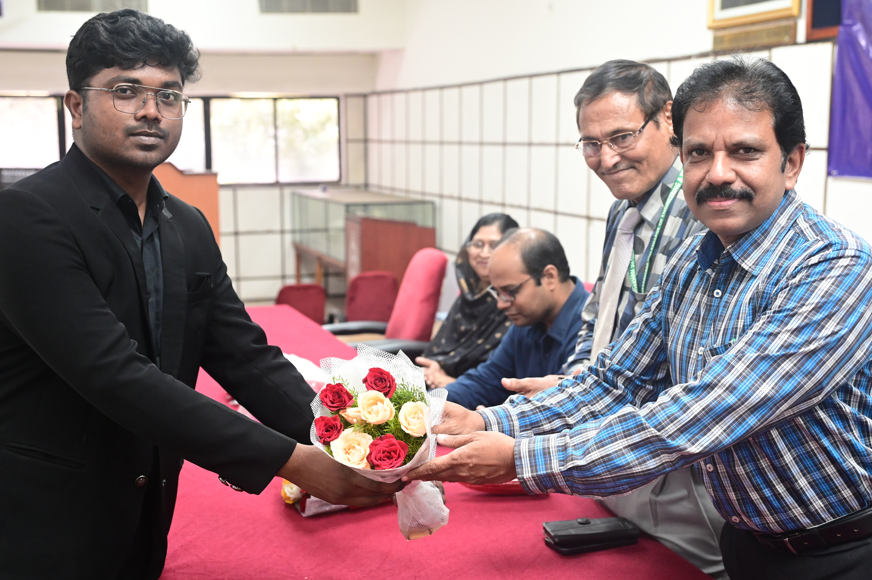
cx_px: 436
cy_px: 290
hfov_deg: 42.8
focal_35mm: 46
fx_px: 1113
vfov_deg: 29.2
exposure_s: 1/125
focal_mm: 46
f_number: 4.5
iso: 5000
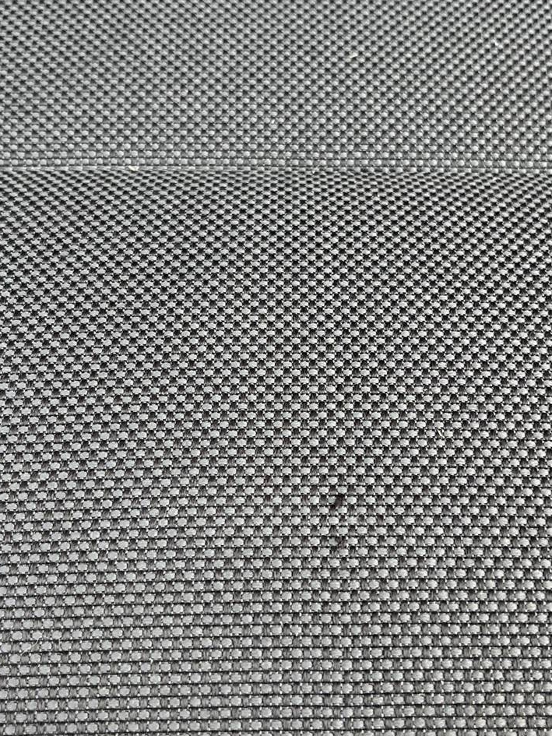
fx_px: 935
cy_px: 375
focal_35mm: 44
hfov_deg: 32.9
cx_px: 297
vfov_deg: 42.9
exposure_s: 1/121
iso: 50
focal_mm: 5.1
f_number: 1.6
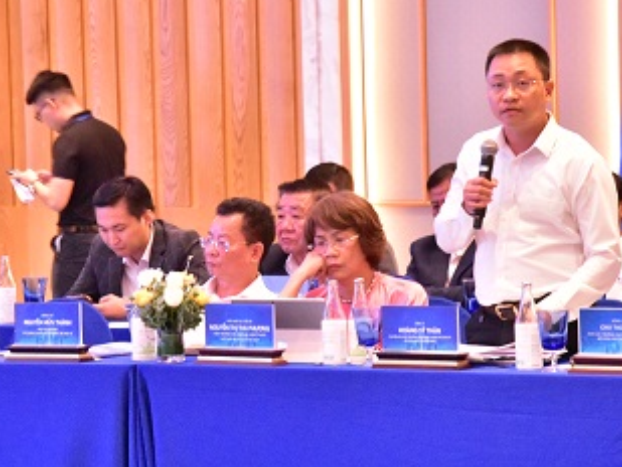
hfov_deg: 8.8
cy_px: 195
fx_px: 4027
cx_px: 250
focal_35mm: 224
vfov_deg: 6.6
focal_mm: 120
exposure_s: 1/30
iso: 12800
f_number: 9
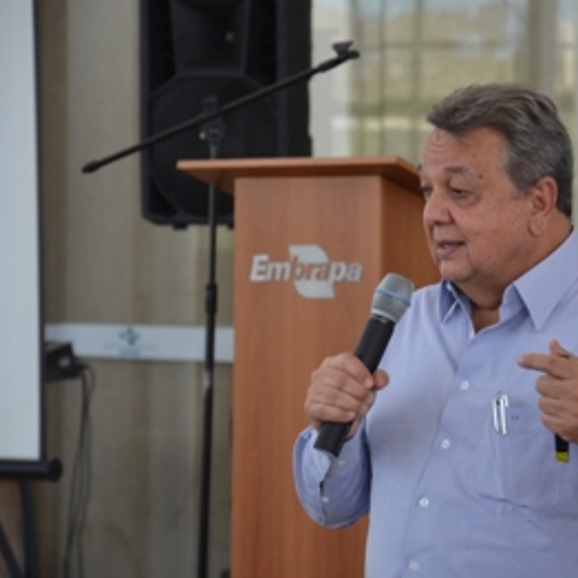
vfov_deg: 8.6
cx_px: 399
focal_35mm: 204
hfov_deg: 8.6
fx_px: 3847
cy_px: 288
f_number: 5.6
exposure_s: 1/60
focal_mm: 105
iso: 720
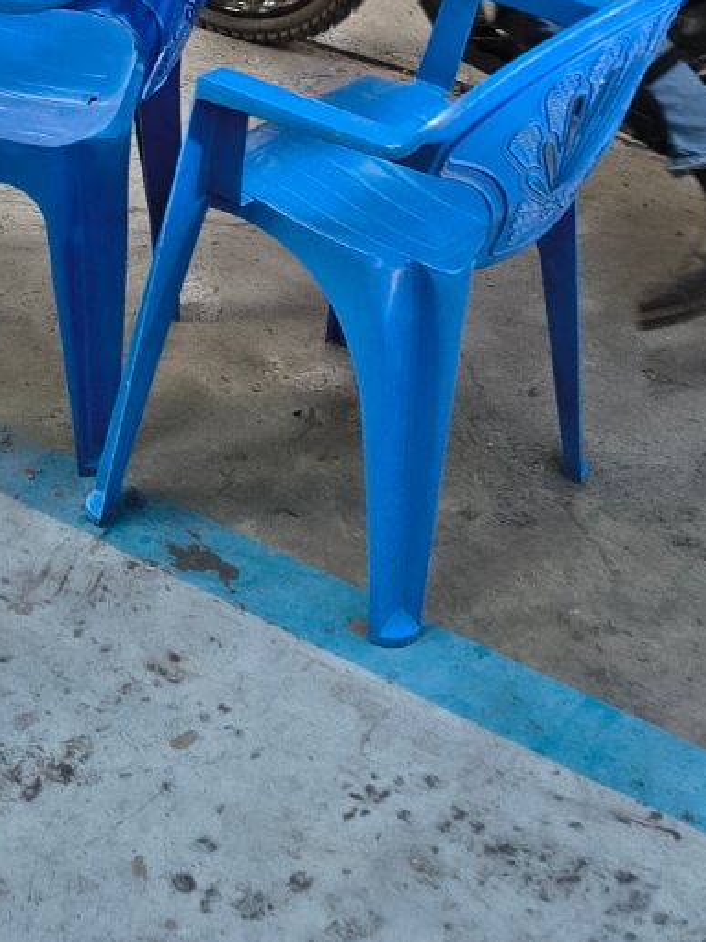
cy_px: -267
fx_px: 2040
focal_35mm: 75
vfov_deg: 23.2
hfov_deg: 19.6
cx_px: 469
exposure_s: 1/120
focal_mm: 5.56
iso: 247
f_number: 1.8
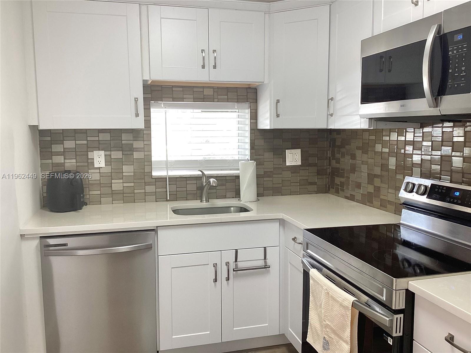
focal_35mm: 31
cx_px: 236
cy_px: 176
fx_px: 422
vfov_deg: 45.4
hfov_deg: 58.4
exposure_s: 1/60
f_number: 2.4
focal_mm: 3.3
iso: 50
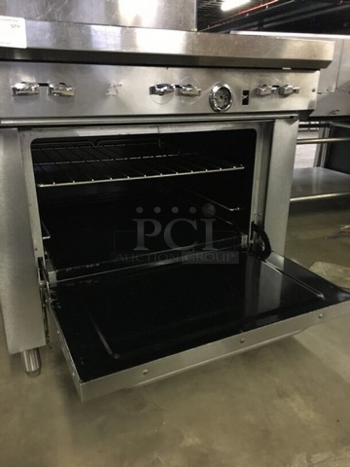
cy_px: 234
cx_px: 175
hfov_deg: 48.2
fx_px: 391
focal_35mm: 29
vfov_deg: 61.7
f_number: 2.2
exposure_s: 1/4
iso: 125
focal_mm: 4.15
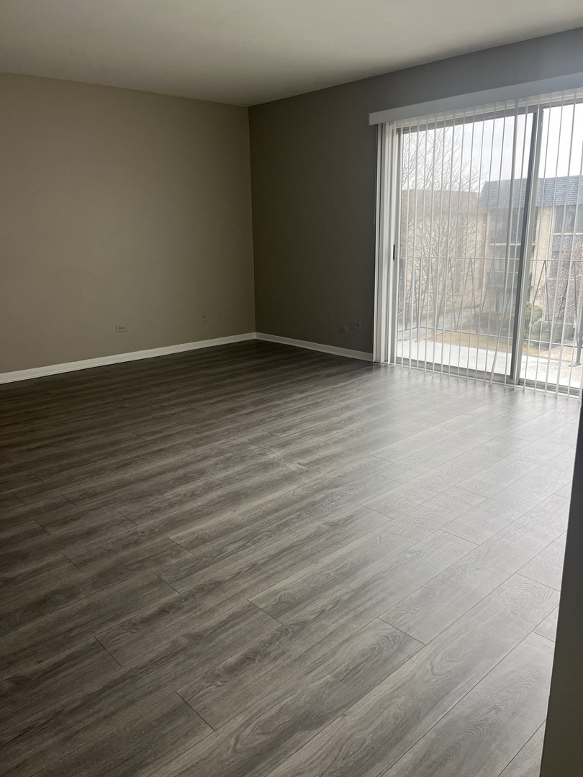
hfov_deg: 53.1
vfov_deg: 67.3
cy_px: 388
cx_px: 292
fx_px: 584
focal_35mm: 26
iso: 125
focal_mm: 5.1
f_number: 1.6
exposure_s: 1/121
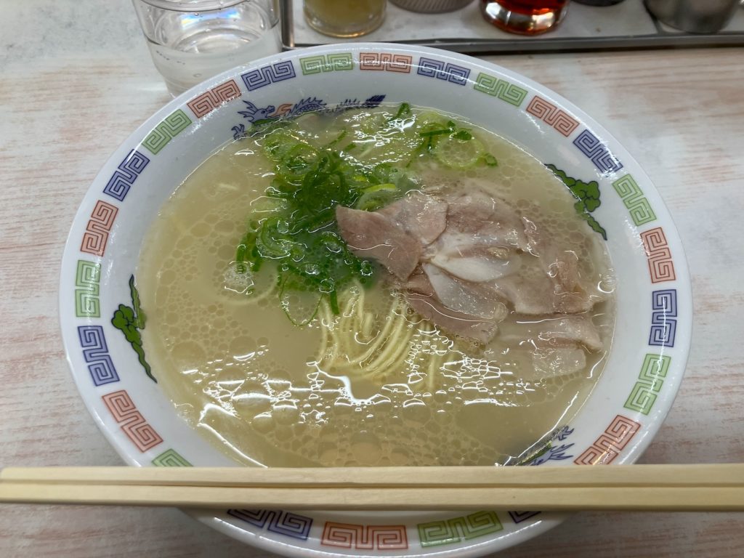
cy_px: 279
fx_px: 602
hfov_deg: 63.4
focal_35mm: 28
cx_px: 372
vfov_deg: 49.7
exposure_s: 1/60
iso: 50
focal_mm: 3.99
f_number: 1.8
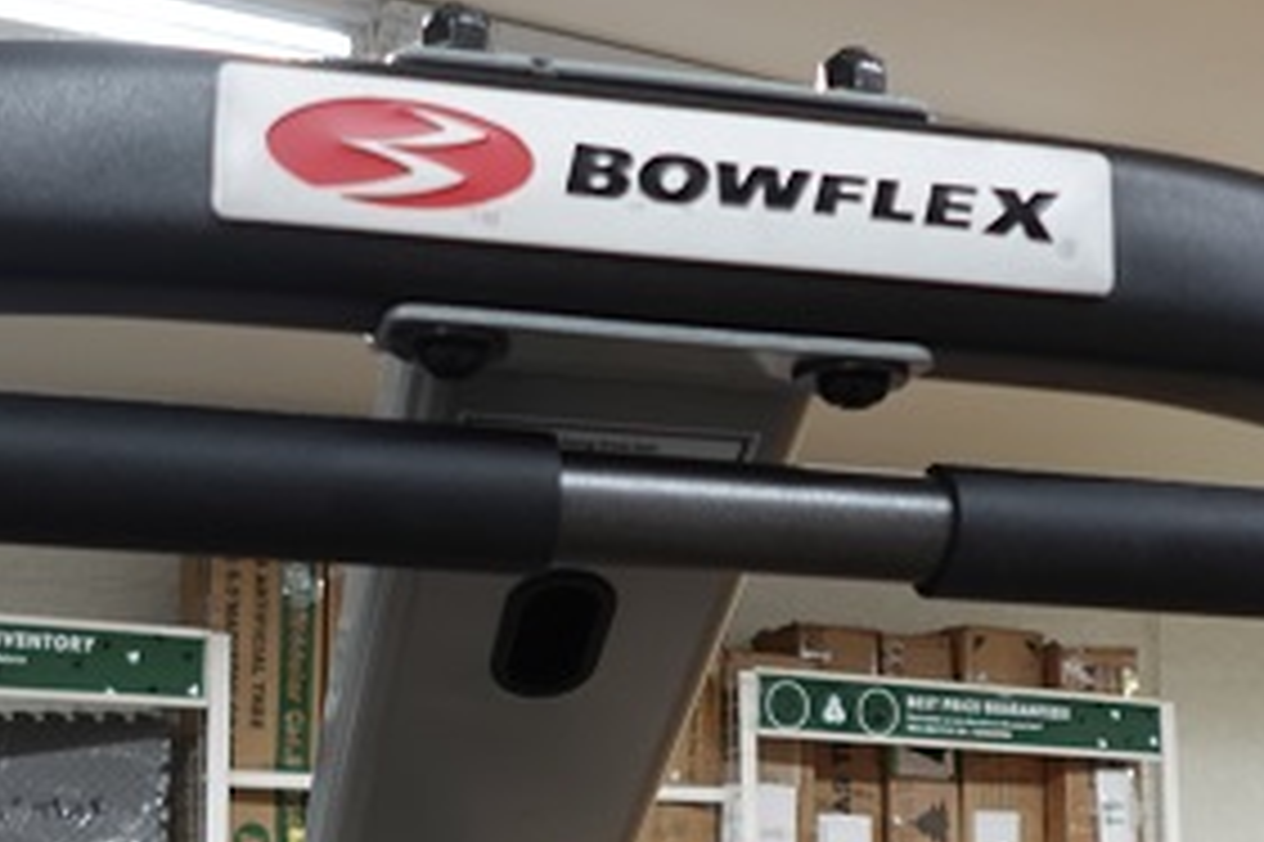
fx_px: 2000
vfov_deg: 23.4
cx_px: 558
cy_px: 678
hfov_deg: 35.0
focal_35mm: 57
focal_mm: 7.6
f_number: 2
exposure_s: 1/80
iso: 125
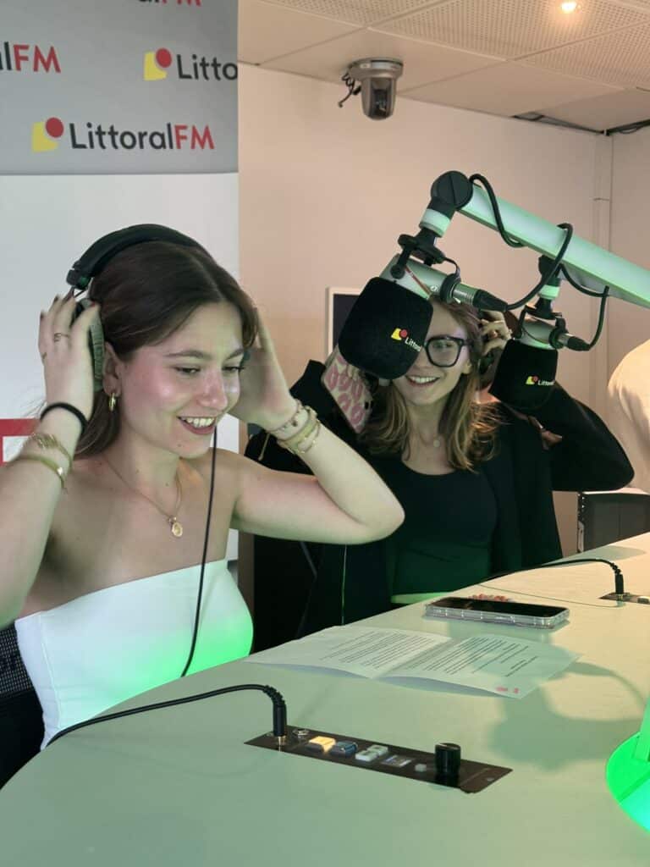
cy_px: 434
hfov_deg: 30.3
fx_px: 1202
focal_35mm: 48
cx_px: 325
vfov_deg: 39.7
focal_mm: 6.76
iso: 200
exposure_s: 1/33
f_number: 1.78
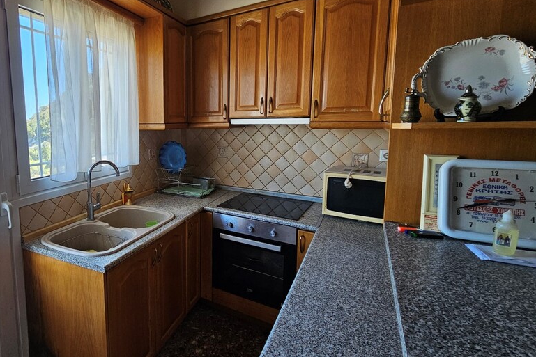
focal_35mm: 18
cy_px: 158
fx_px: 268
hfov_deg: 87.4
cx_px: 187
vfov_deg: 67.2
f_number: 2.2
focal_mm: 2.2
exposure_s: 1/100
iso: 64
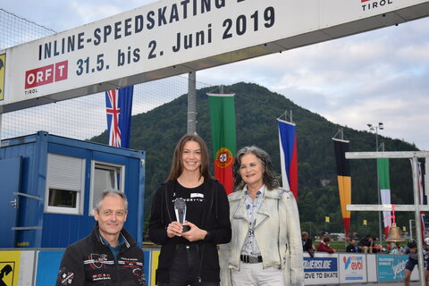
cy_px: 143
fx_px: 608
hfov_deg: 38.9
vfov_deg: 26.5
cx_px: 214
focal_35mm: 51
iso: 180
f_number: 5.6
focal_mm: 34
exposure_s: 1/125
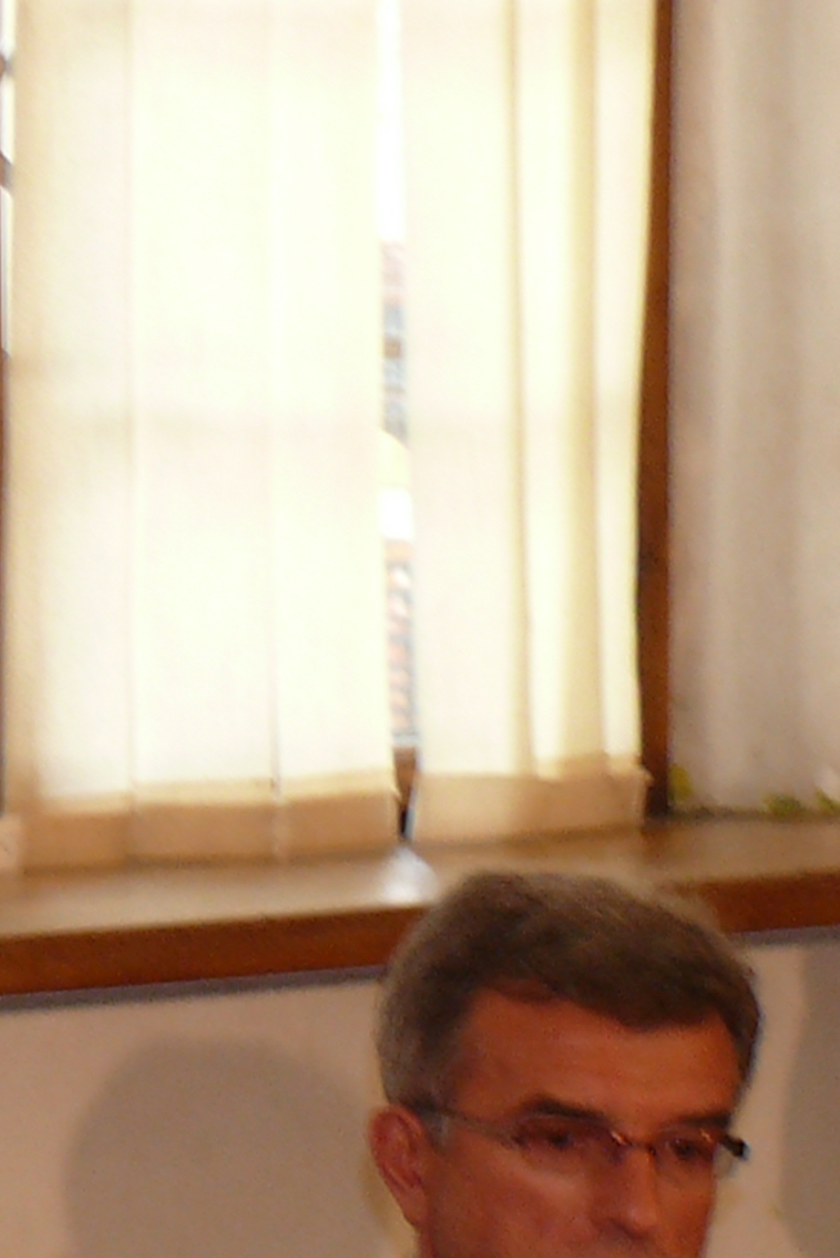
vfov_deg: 8.3
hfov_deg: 5.4
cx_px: -829
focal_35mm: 248
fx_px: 8672
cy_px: 991
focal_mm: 11.8
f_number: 3.2
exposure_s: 1/30
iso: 100
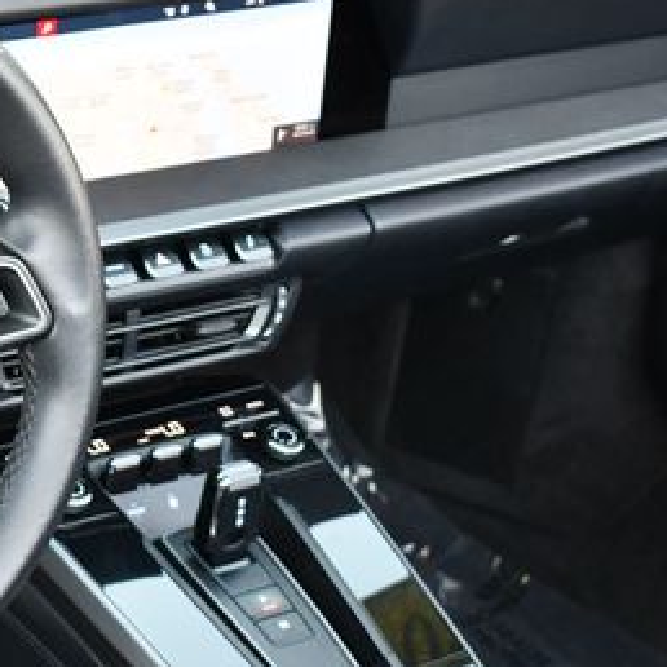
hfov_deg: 14.4
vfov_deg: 14.8
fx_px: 2572
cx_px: -90
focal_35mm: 118
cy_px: 375
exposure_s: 1/160
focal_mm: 28
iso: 800
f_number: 4.2
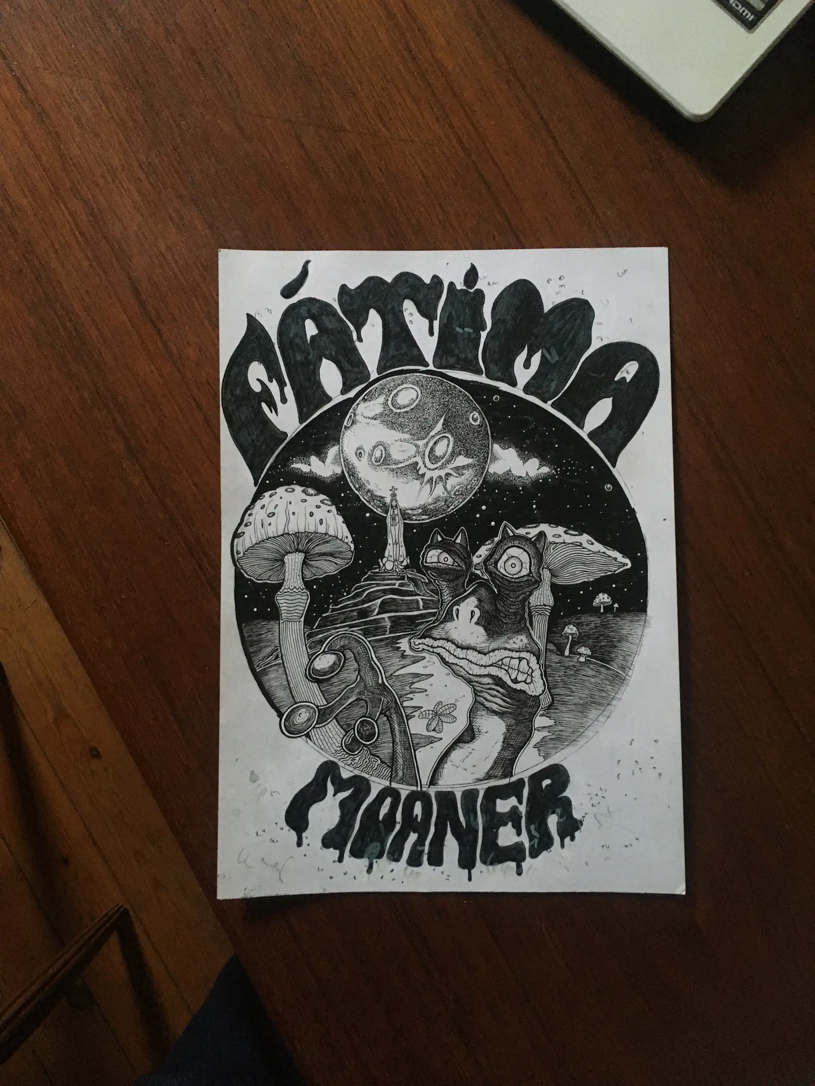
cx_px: 408
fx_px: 910
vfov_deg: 61.7
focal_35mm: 29
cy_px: 543
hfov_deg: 48.2
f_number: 2.2
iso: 200
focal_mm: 4.15
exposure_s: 1/20
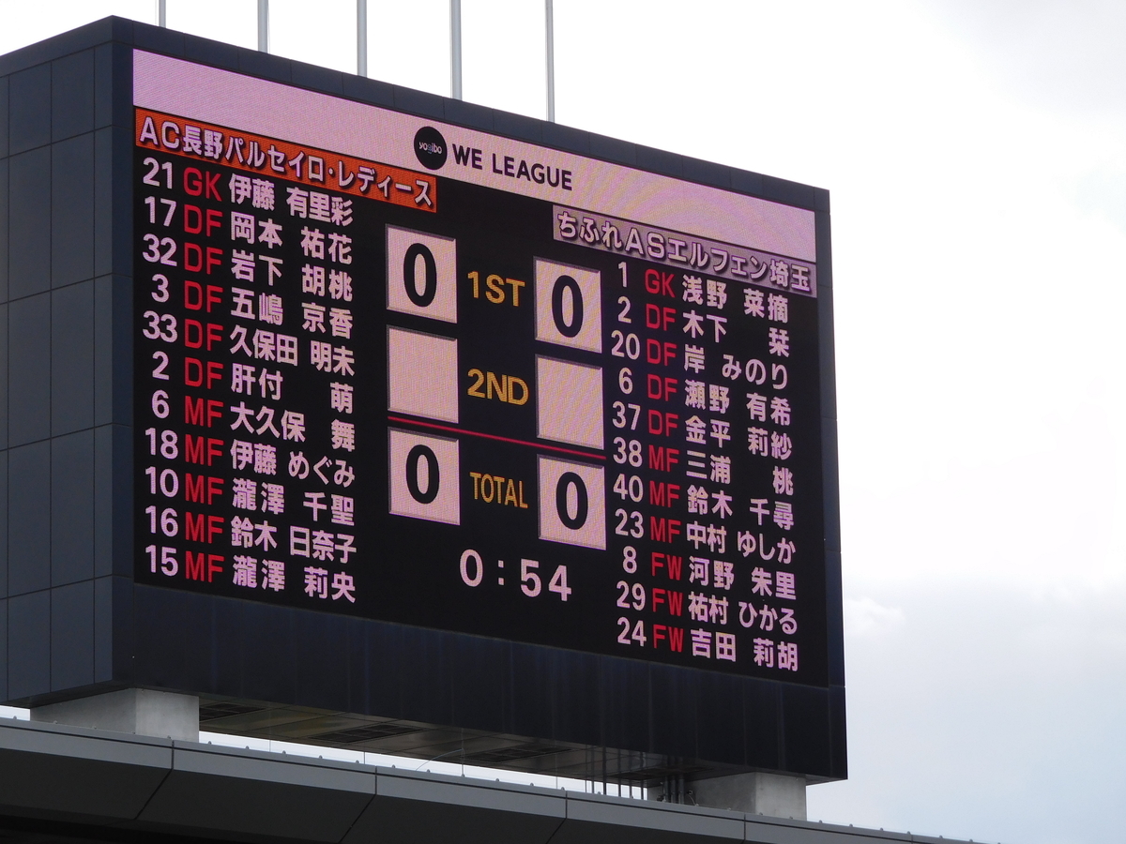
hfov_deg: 12.3
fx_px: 5205
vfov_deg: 9.3
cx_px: 563
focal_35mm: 160
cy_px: 422
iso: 125
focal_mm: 28.5
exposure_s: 1/500
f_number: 5.2
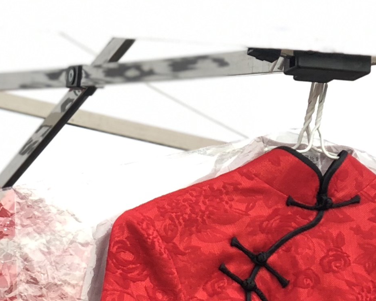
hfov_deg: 8.7
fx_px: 2448
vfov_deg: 6.8
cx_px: -36
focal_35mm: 220
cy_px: 562
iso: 16
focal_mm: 6
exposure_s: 1/60
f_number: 2.4
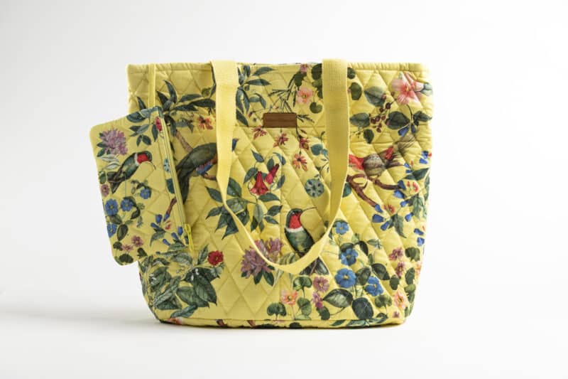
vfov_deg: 12.2
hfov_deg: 18.3
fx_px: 1767
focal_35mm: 112
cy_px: 190
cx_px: 284
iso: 500
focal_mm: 112
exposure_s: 1/30
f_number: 8
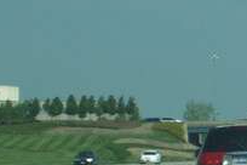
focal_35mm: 416
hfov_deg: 4.9
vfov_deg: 3.3
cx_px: 420
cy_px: 121
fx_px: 2854
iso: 80
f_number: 4.6
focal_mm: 16.8
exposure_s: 1/725
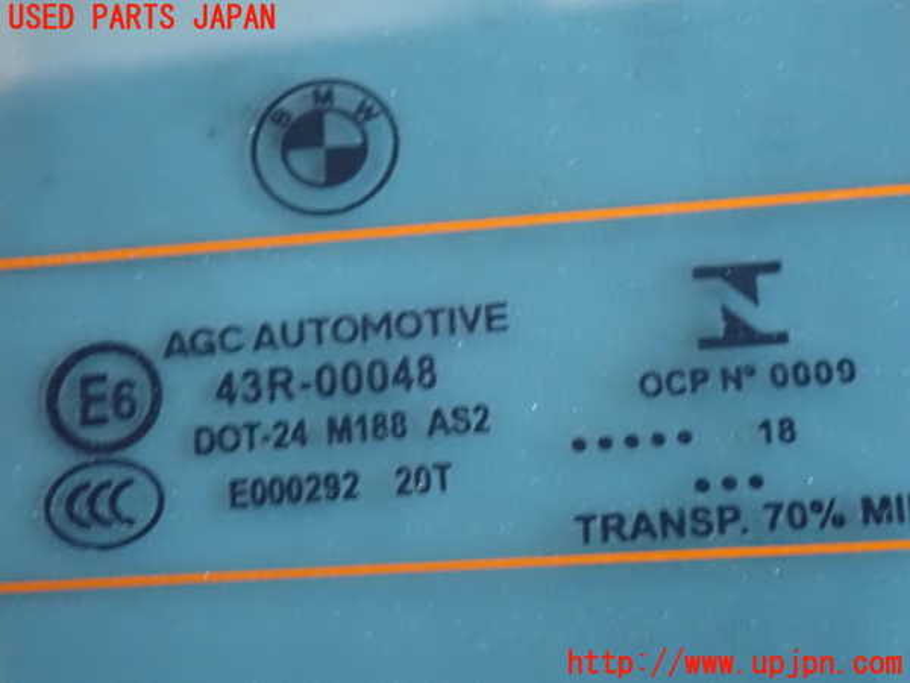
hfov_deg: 19.6
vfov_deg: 14.8
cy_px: 342
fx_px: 2629
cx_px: 455
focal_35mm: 100
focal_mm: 18
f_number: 4.9
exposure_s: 1/25
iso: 1600
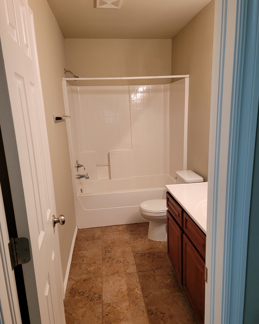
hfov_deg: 54.9
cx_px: 132
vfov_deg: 66.0
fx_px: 249
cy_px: 166
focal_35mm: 26
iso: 200
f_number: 1.8
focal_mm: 6.7
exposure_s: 1/60
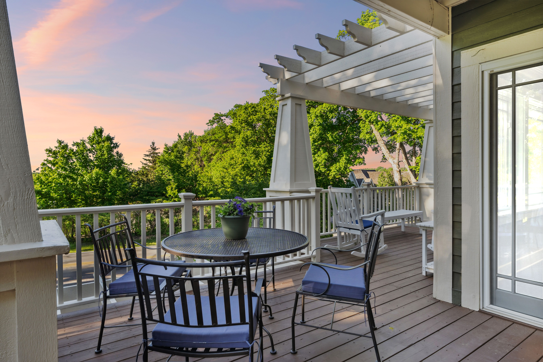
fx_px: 317
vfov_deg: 59.5
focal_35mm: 21
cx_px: 272
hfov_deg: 81.2
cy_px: 181
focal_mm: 21
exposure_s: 1/200
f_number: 8
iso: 400
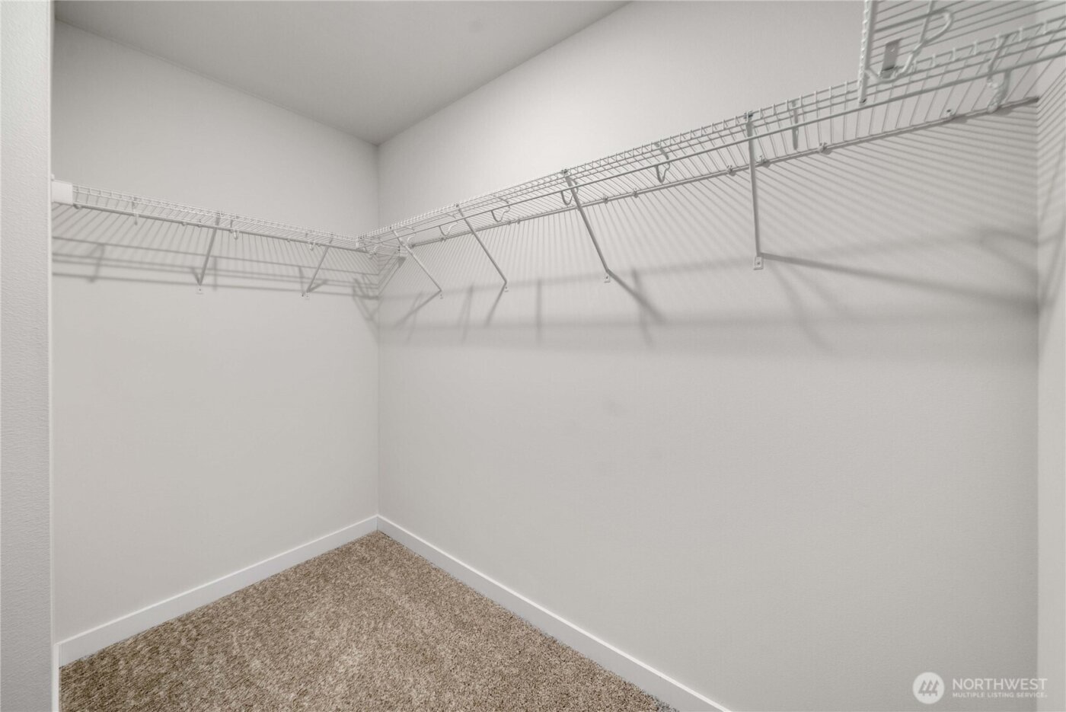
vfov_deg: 90.1
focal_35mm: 12
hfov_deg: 112.6
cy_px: 356
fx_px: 356
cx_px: 533
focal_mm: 12
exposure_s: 1/3
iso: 1000
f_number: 7.1
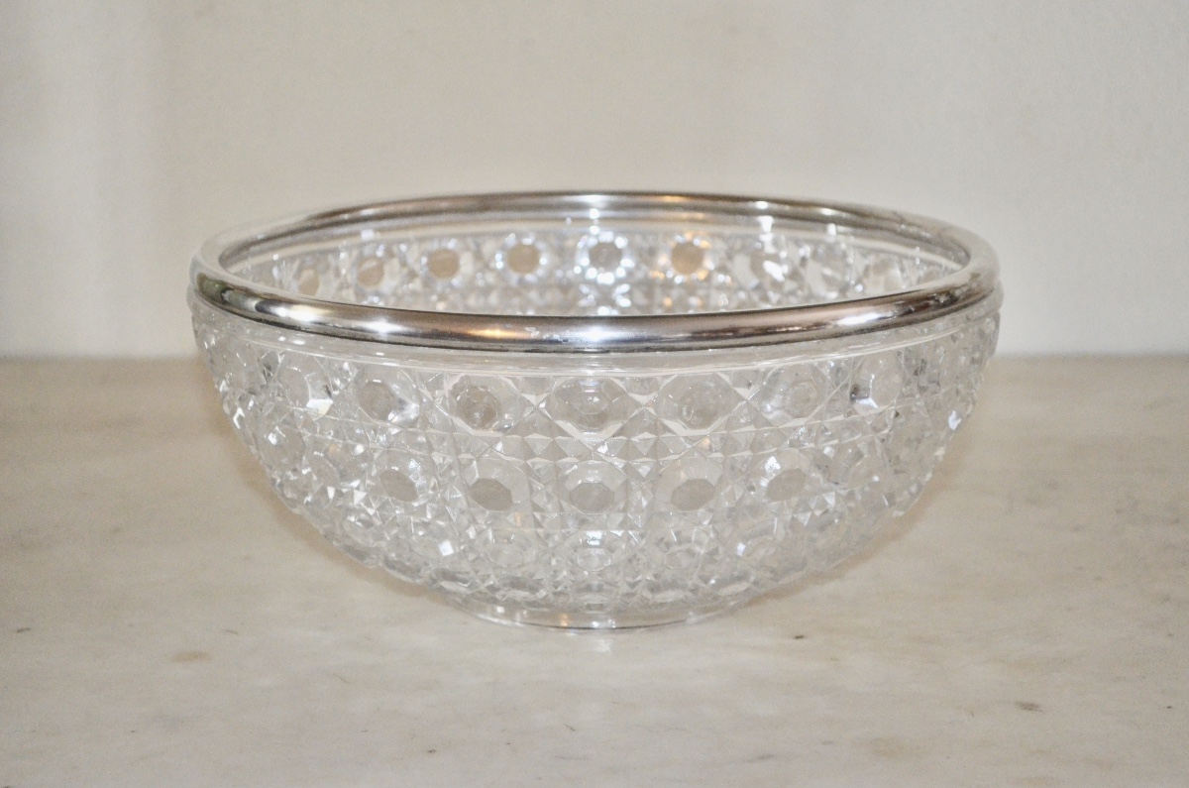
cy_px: 394
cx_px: 594
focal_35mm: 82
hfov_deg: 24.7
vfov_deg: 16.5
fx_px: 2719
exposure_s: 1/60
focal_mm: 55
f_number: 5.6
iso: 3200
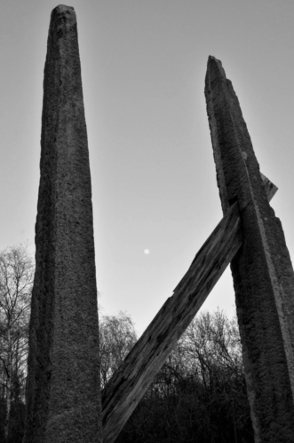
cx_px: 147
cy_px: 222
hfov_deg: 36.7
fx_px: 443
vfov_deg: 53.2
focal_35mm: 36
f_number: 13
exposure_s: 1/80
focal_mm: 24
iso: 640
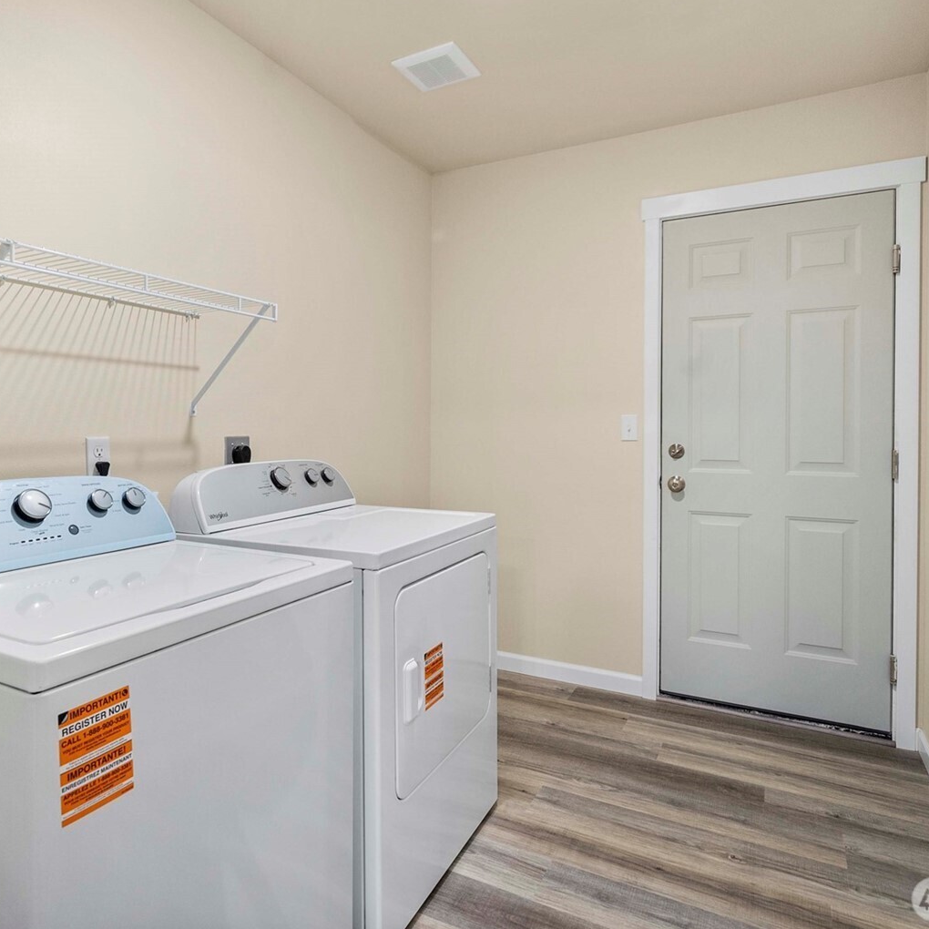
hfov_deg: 74.4
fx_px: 607
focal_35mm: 20
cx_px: 394
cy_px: 446
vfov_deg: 74.8
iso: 400
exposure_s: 1/60
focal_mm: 15
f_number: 7.1
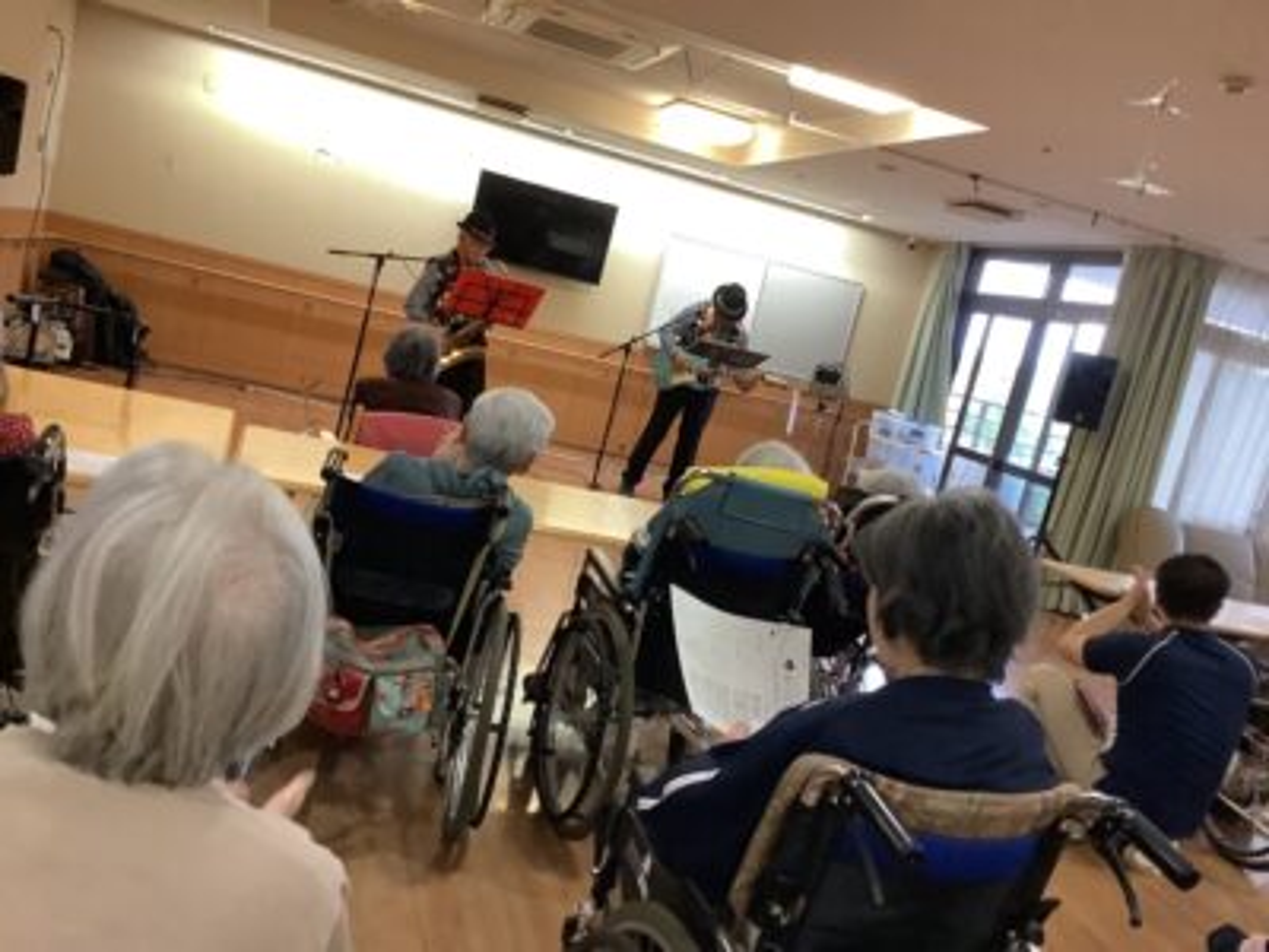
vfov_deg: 45.4
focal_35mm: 31
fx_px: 1136
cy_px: 476
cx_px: 634
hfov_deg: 58.4
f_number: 2.4
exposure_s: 1/60
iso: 250
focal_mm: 3.3
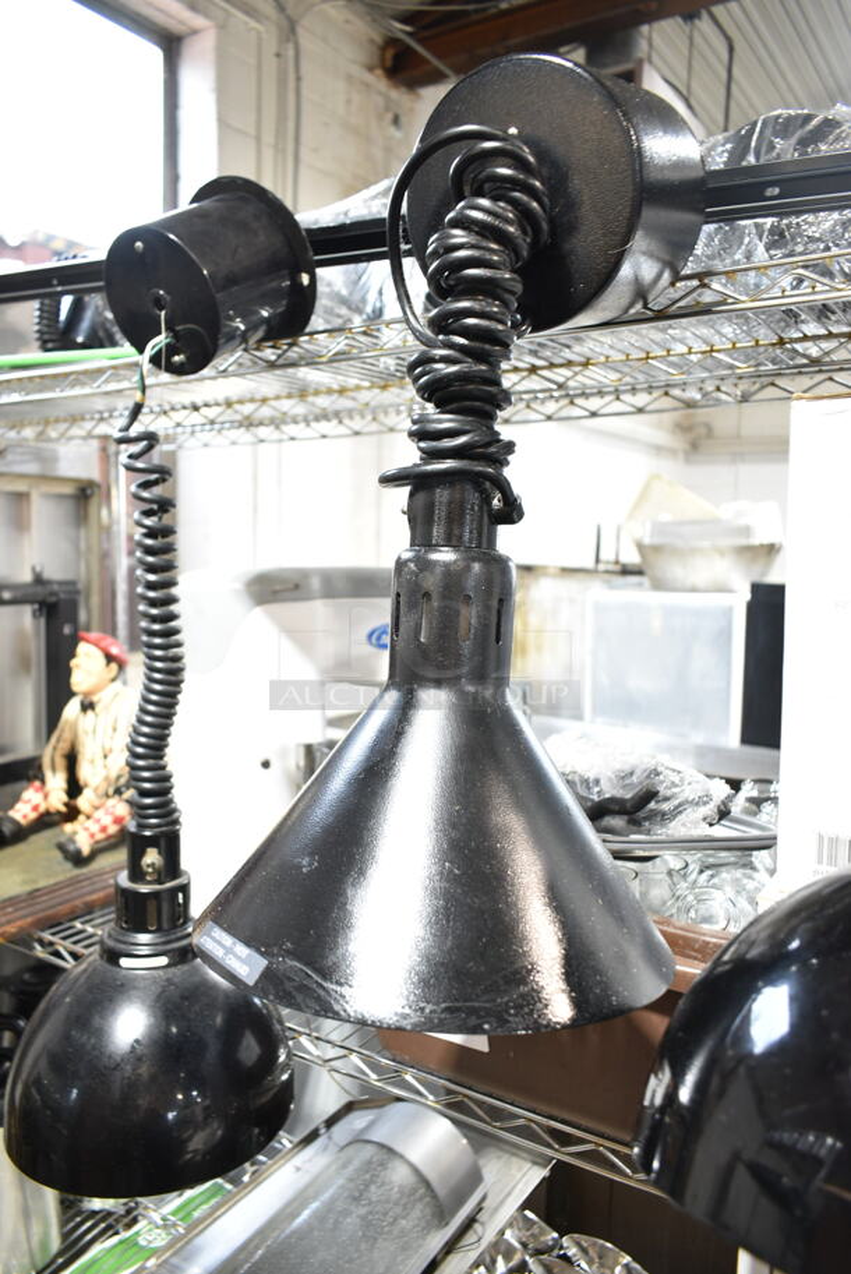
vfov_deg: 67.3
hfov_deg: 48.0
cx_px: 426
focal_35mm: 27
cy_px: 637
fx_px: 956
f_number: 3.5
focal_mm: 18
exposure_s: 1/30
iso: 640
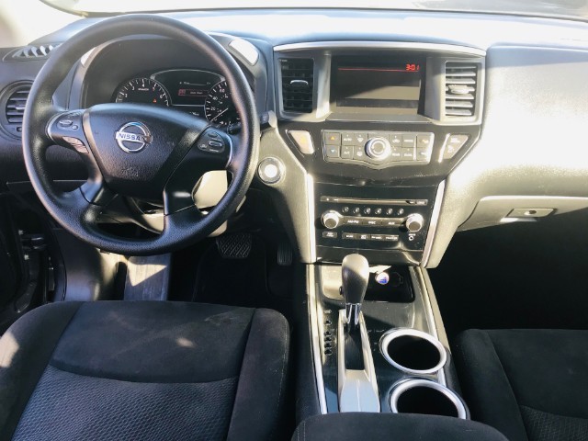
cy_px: 220
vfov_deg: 49.7
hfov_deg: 63.4
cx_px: 294
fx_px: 476
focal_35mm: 28
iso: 32
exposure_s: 1/90
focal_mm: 3.99
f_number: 1.8
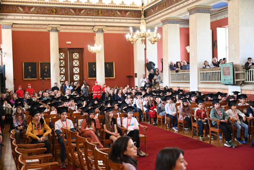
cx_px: 127
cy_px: 85
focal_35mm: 44
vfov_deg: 30.5
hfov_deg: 44.5
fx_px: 310
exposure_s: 1/125
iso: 800
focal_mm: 44
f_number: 2.8
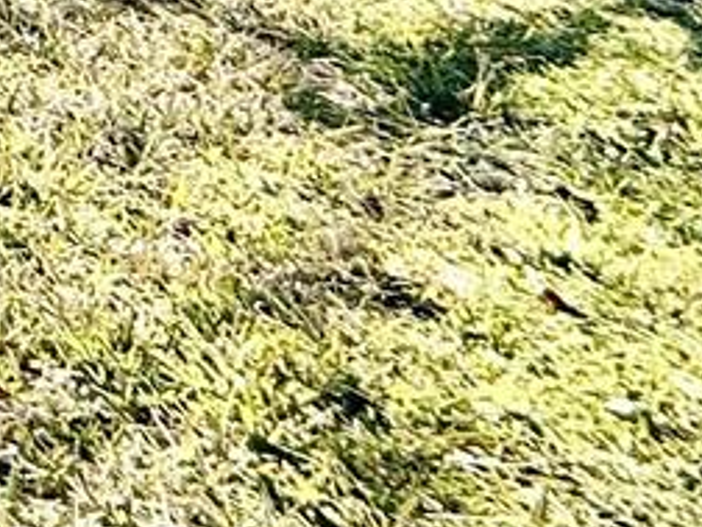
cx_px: -1504
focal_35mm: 89
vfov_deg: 11.9
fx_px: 1805
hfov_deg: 10.9
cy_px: -887
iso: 64
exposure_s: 1/928
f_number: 2.2
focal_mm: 2.22
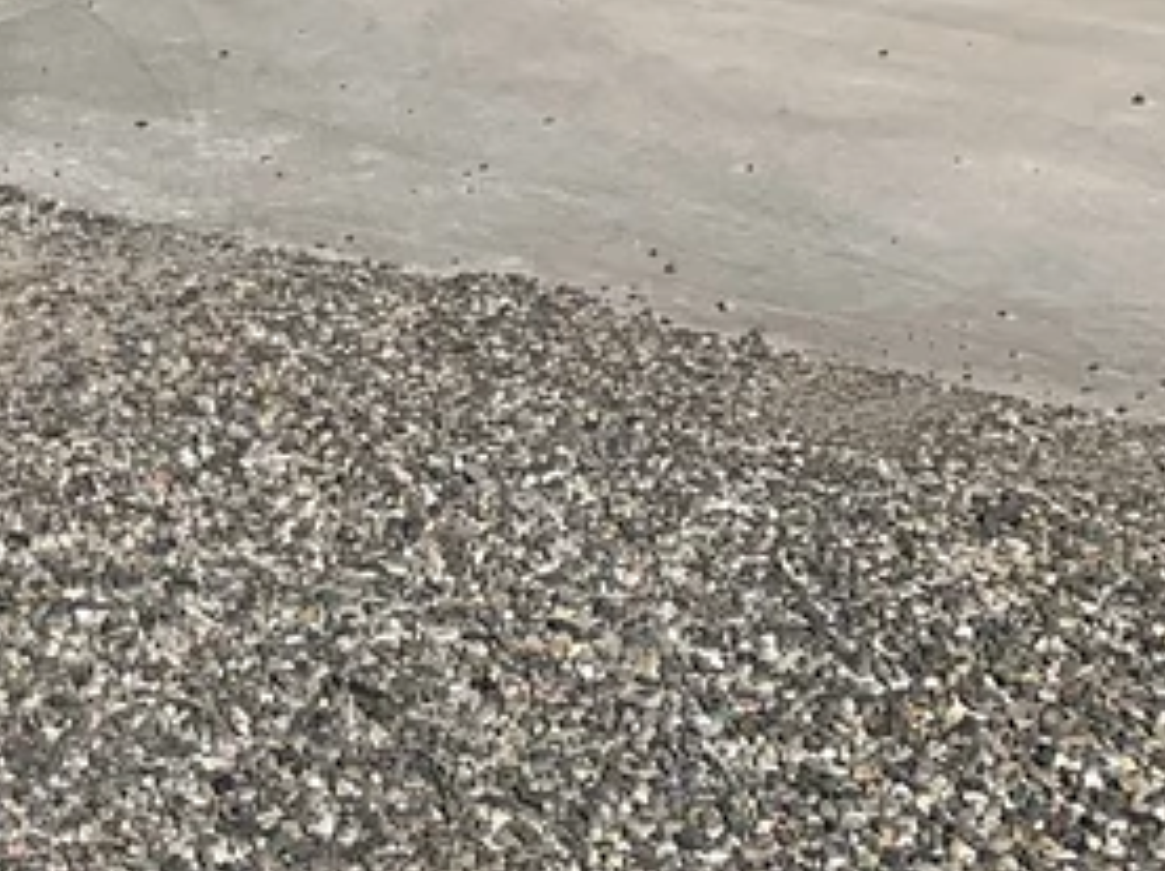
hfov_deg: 18.7
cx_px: -522
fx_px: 3159
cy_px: -316
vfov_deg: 14.9
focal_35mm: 94
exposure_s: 1/3289
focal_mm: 4.25
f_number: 1.8
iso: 25
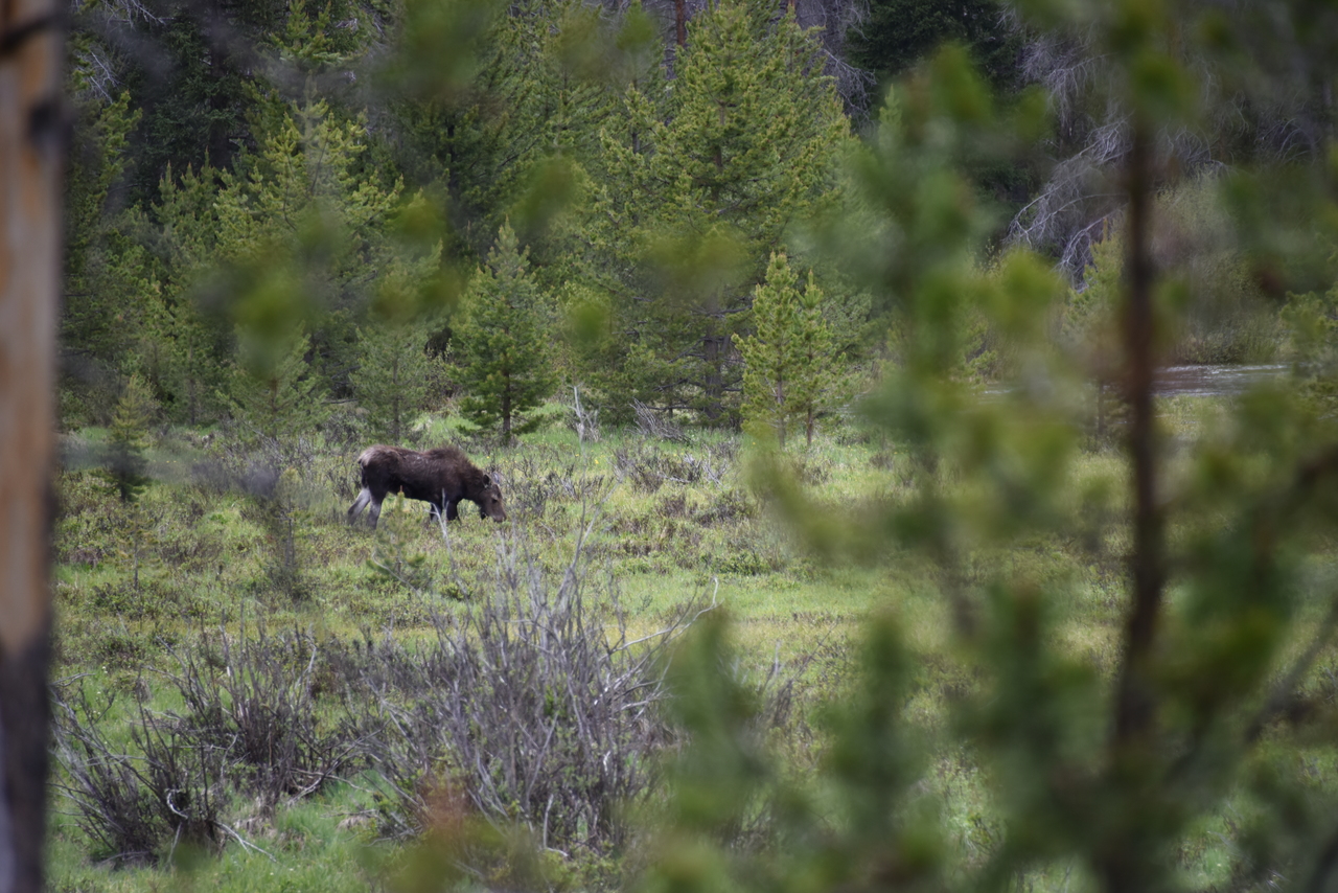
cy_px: 446
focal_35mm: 300
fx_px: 11152
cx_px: 669
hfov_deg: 6.9
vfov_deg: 4.6
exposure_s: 1/640
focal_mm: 300
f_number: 5.6
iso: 450
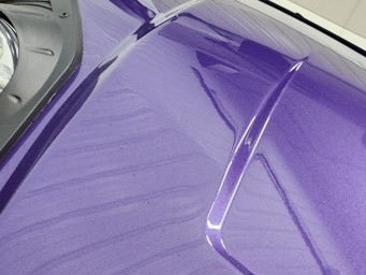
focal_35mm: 69
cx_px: 395
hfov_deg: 26.1
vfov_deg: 18.9
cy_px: 406
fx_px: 730
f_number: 1.8
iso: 400
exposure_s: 1/120
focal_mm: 5.4
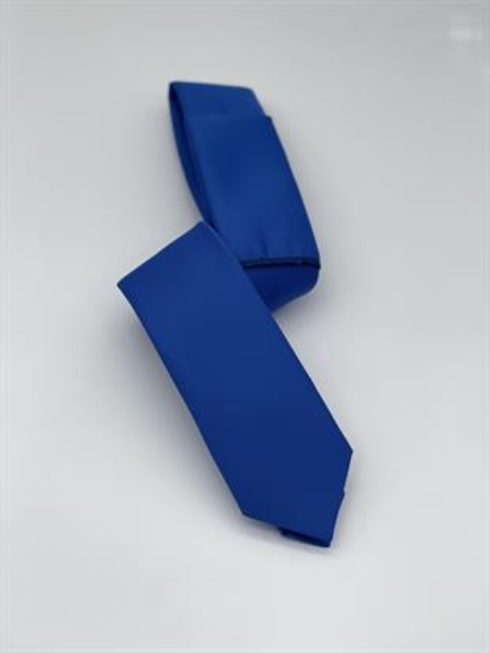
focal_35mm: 52
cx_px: 245
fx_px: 981
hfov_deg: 28.0
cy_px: 326
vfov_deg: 36.8
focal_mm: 6
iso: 25
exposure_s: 1/215
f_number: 2
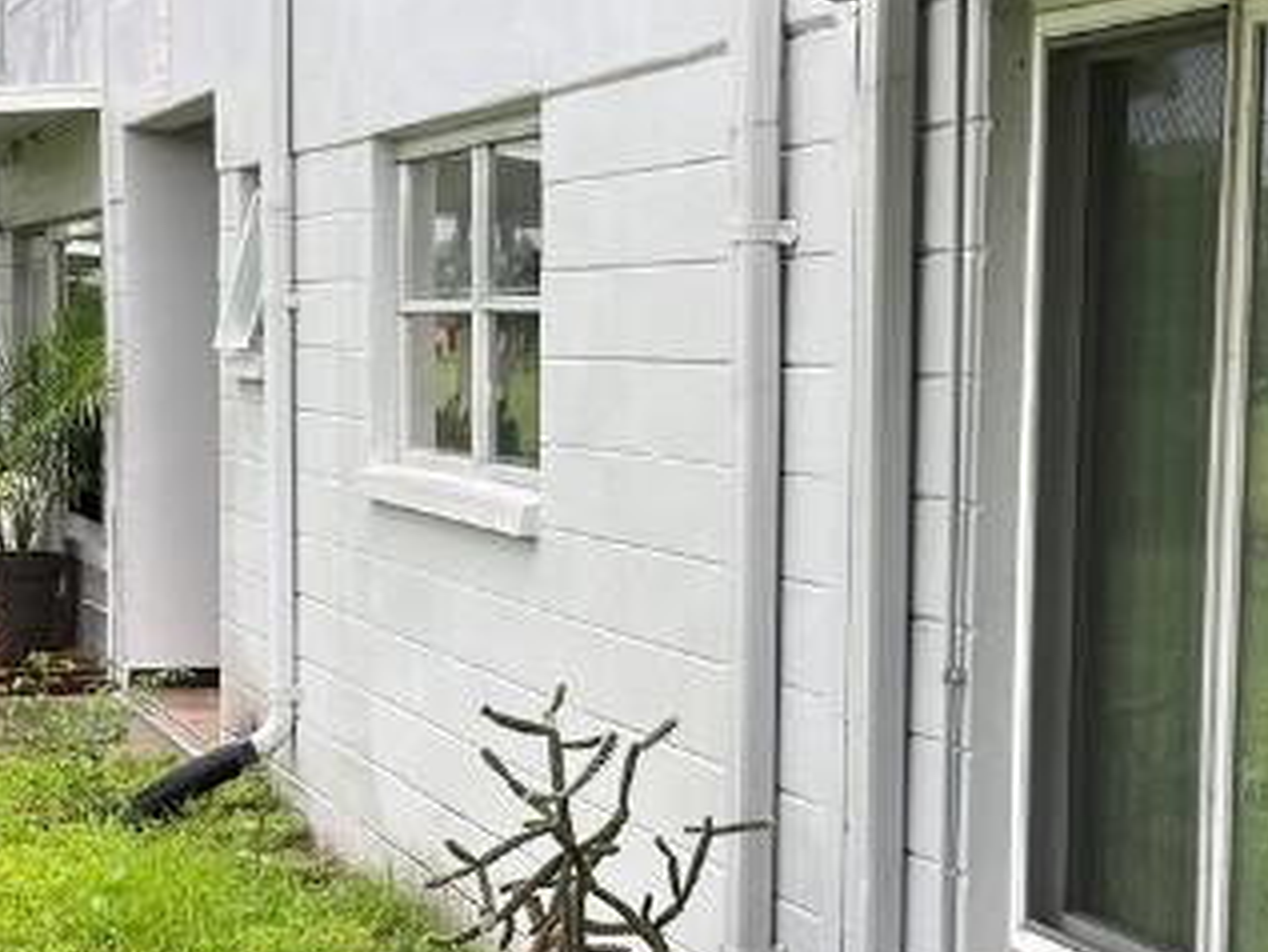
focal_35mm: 84
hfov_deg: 23.2
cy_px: 688
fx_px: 3078
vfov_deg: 17.5
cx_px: 780
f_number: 1.6
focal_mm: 5.1
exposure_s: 1/432
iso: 50
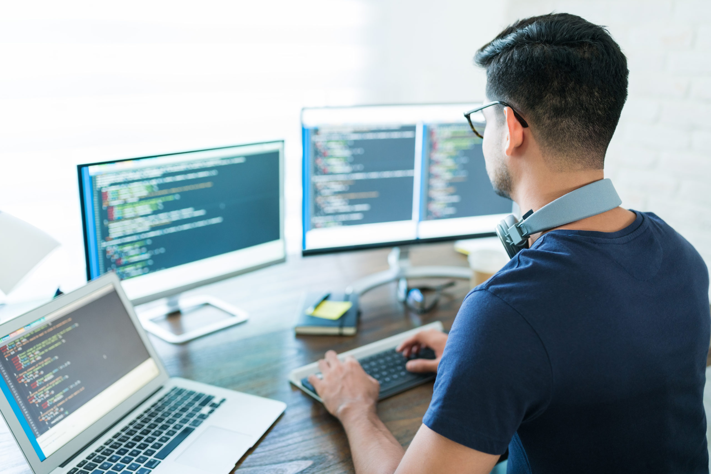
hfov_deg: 54.4
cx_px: 356
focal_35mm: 35
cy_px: 237
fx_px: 691
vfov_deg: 37.9
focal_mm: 35
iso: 800
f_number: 1.8
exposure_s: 1/100
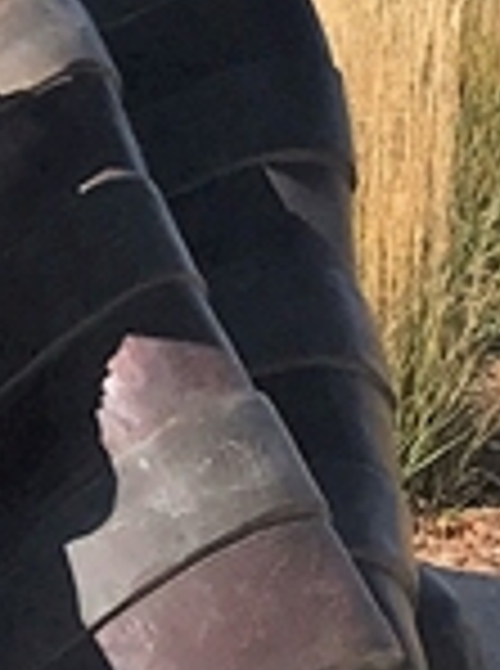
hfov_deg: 7.3
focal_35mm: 193
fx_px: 3733
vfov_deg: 9.8
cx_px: -559
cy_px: -490
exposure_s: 1/2336
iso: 20
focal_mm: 3.99
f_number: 1.8
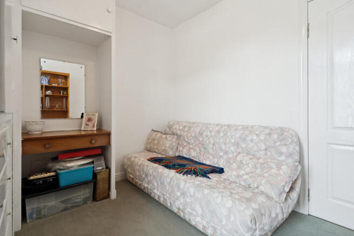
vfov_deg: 70.5
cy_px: 118
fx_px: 167
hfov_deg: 93.3
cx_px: 177
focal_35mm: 17
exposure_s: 1/15
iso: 320
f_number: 5.6
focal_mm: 17
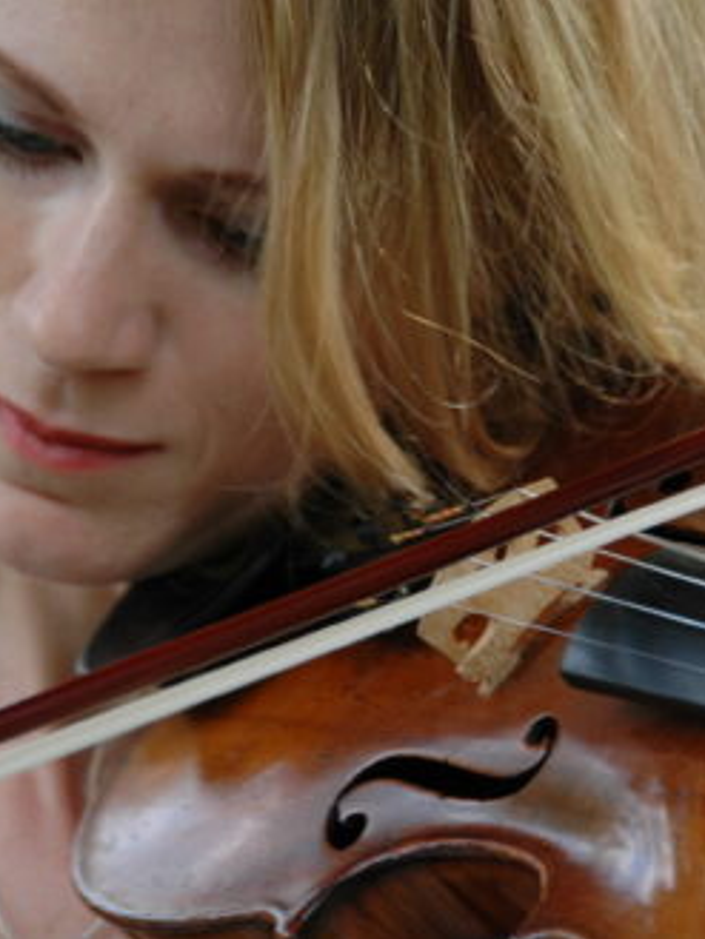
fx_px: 8901
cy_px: 471
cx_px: 340
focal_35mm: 328
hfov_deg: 4.5
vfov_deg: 6.0
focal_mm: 150
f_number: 5.6
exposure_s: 1/80
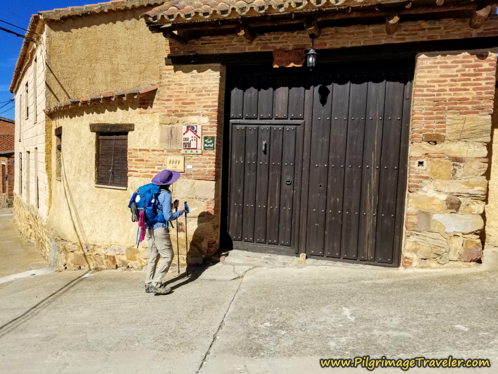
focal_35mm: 26
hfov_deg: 67.3
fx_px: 374
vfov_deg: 53.1
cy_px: 187
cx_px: 249
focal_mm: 4.3
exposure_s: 1/3624
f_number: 1.7
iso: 50
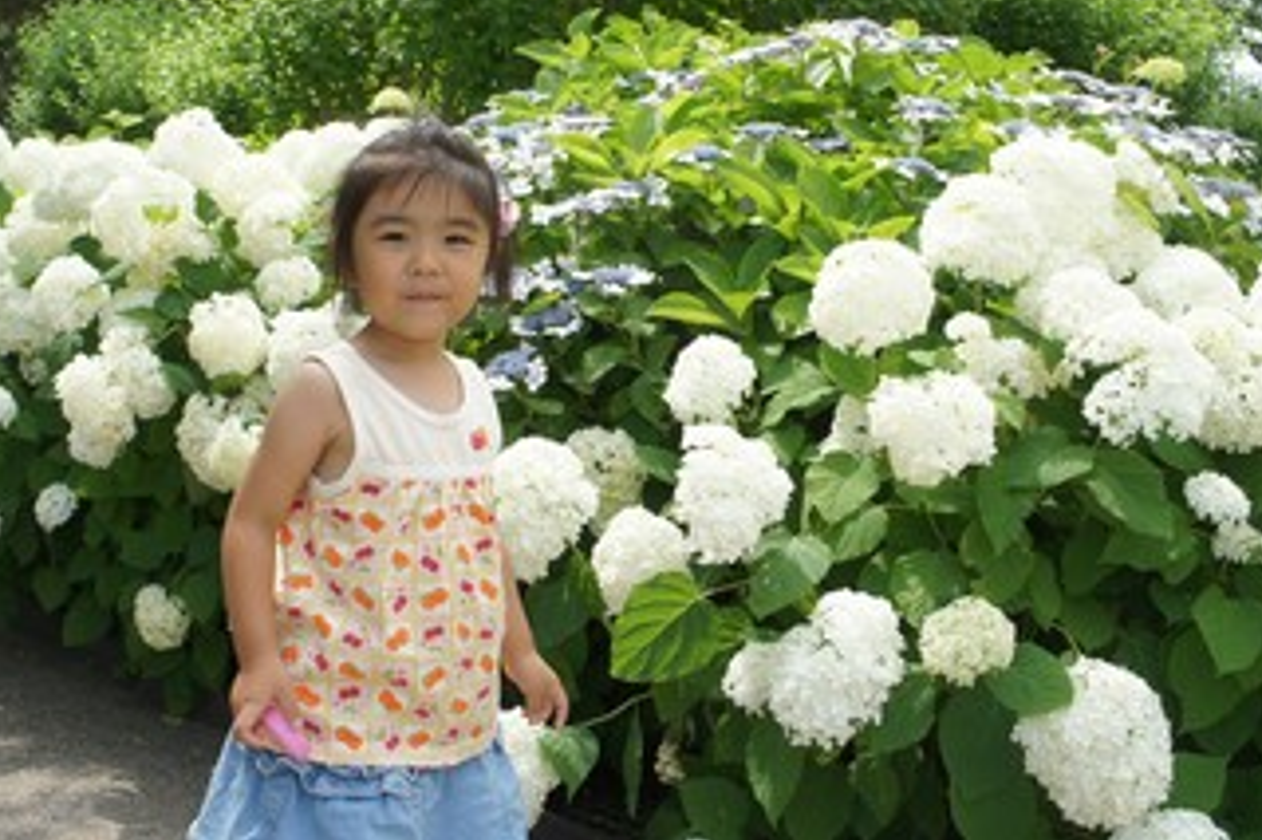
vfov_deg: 29.7
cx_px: 560
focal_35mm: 45
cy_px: 319
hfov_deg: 43.6
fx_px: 1577
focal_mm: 24
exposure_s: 1/250
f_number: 8
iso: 200
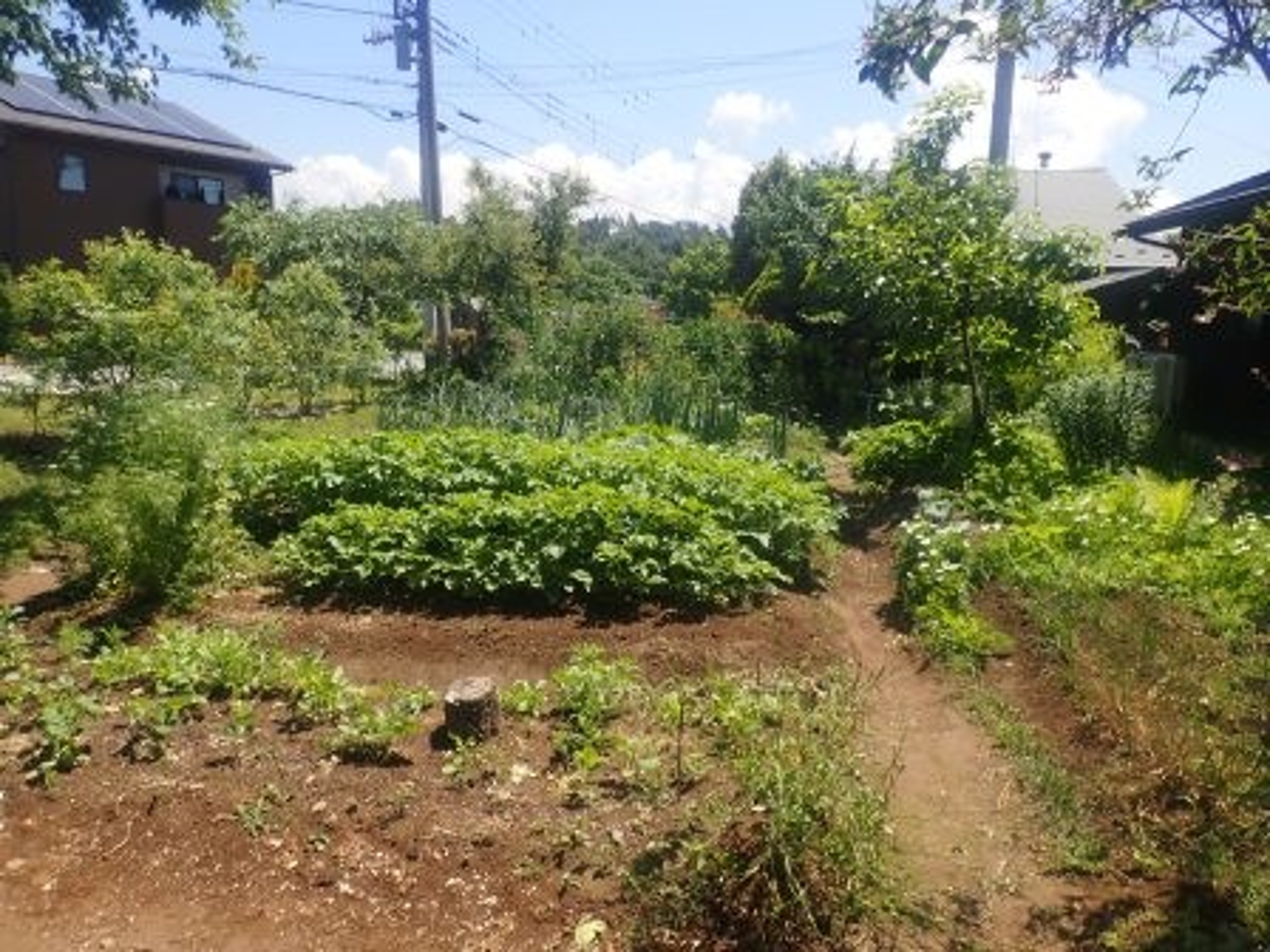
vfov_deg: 54.9
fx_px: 917
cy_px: 476
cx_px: 635
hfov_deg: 69.4
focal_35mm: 25
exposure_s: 1/160
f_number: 8
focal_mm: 4.5
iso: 100
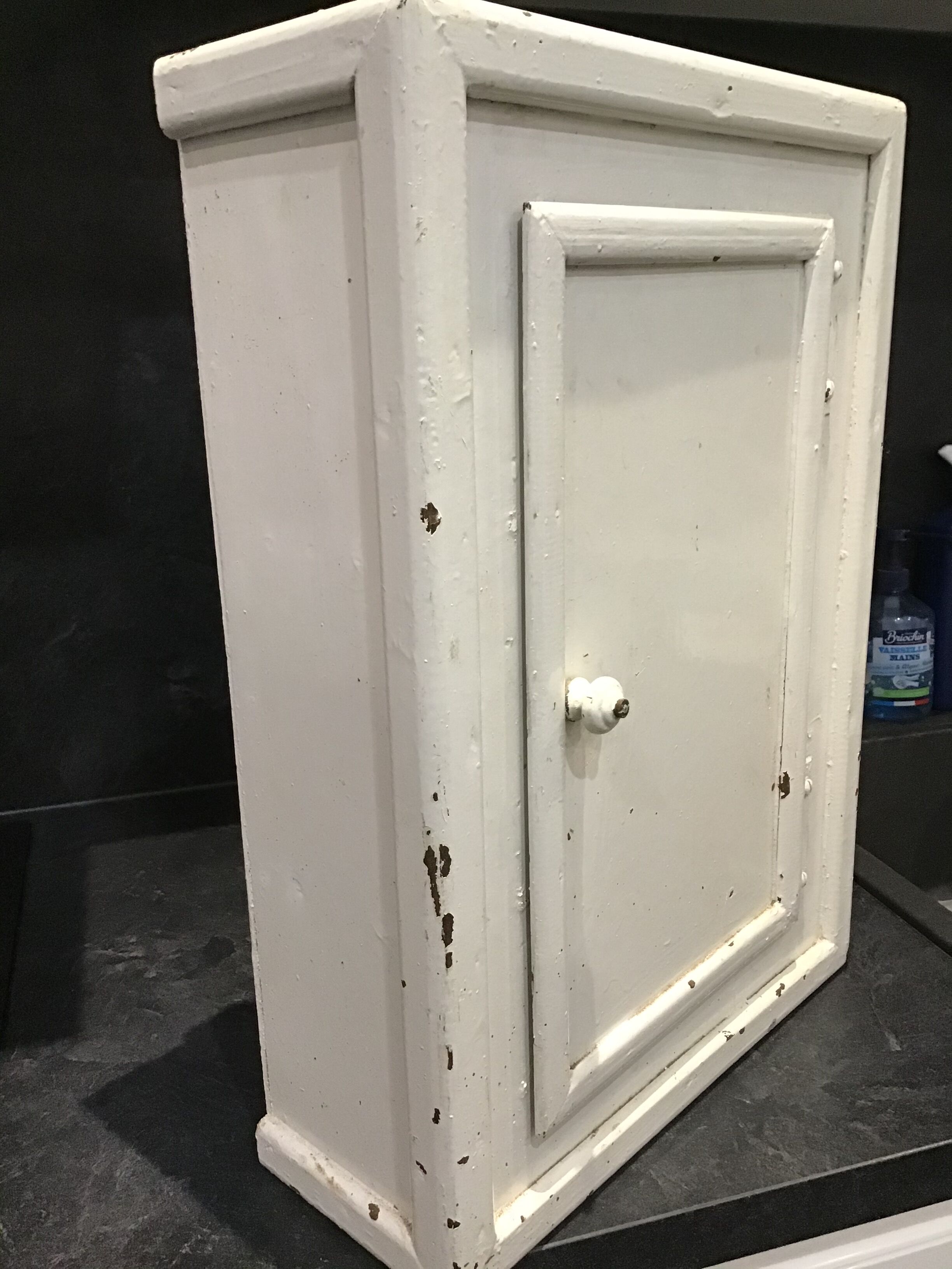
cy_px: 634
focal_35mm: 31
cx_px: 476
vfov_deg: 58.4
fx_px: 1137
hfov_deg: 45.4
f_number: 2.4
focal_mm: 3.3
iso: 160
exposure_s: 1/33
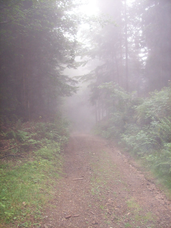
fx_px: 237
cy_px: 114
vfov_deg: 51.4
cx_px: 86
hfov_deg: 39.6
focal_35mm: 36
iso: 80
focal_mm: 6
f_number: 2.7
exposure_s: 1/64
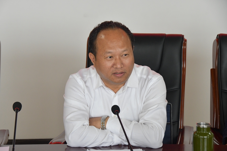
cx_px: 114
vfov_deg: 12.2
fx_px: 706
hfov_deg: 18.3
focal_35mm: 112
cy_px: 76
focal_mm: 75
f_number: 7.1
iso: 2000
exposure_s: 1/200
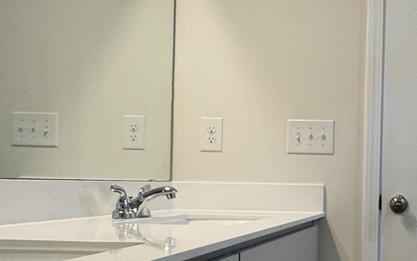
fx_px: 557
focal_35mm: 49
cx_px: 422
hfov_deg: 36.6
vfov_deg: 26.0
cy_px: 192
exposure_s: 1/120
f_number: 2.2
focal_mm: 2.22
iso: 125
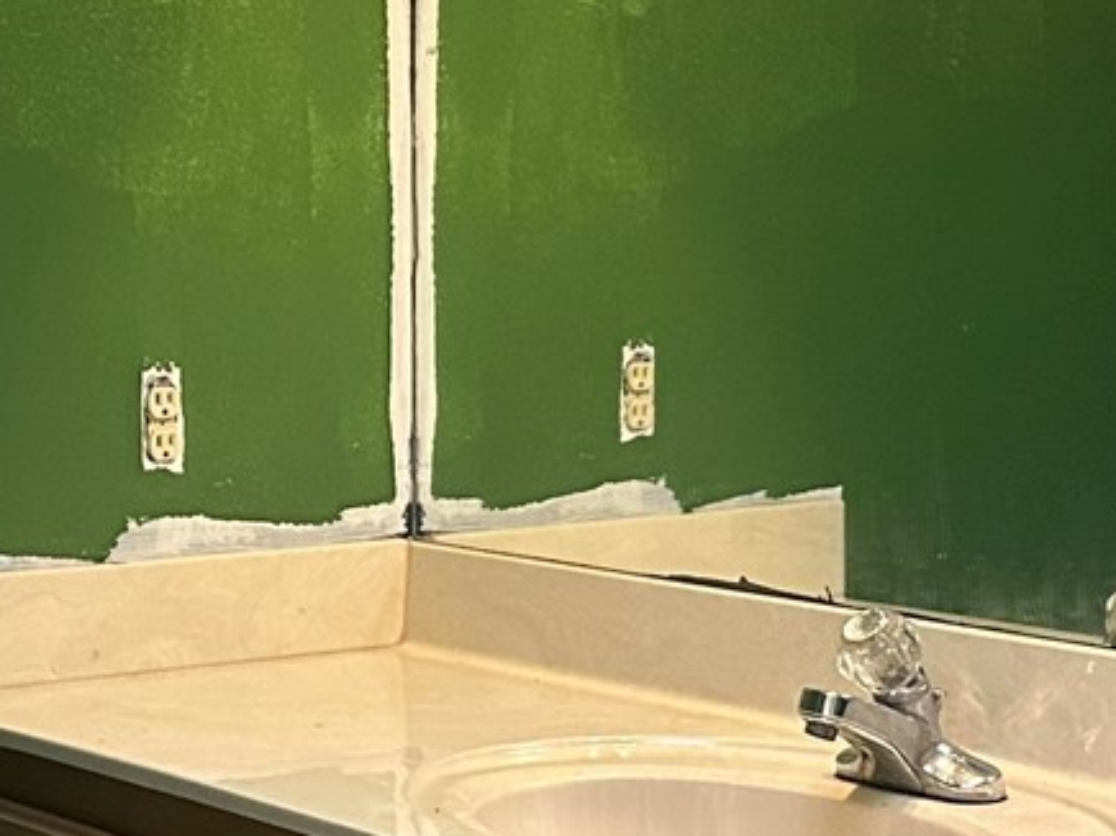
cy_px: 480
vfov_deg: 14.0
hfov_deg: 18.5
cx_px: 390
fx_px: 3416
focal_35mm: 106
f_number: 1.78
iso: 400
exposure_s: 1/60
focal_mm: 6.86
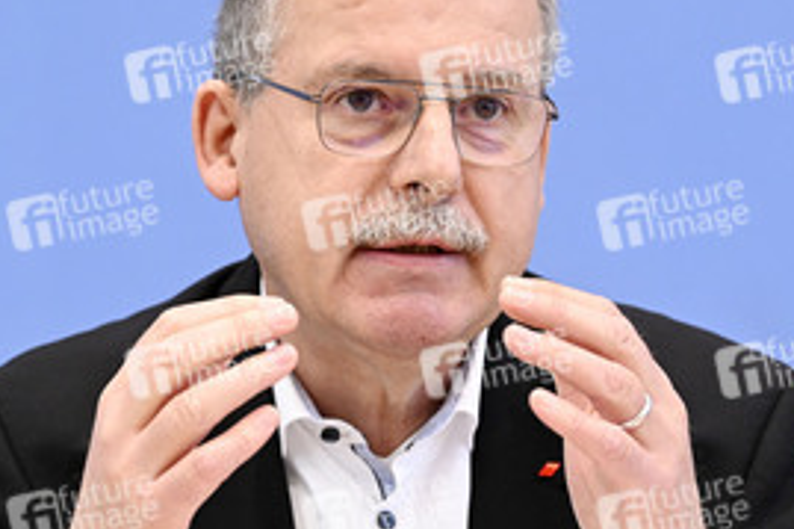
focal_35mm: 218
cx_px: 418
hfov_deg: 9.4
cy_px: 290
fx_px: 4805
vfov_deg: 6.3
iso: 5000
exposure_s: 1/640
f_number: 5.6
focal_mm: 130
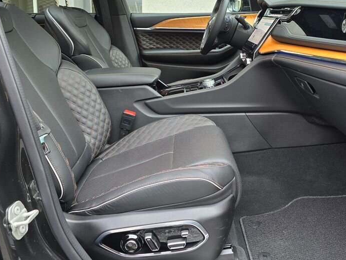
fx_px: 340
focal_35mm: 34
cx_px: 208
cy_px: 78
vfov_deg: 41.0
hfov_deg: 53.6
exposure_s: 1/120
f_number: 1.7
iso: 200
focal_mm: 6.3
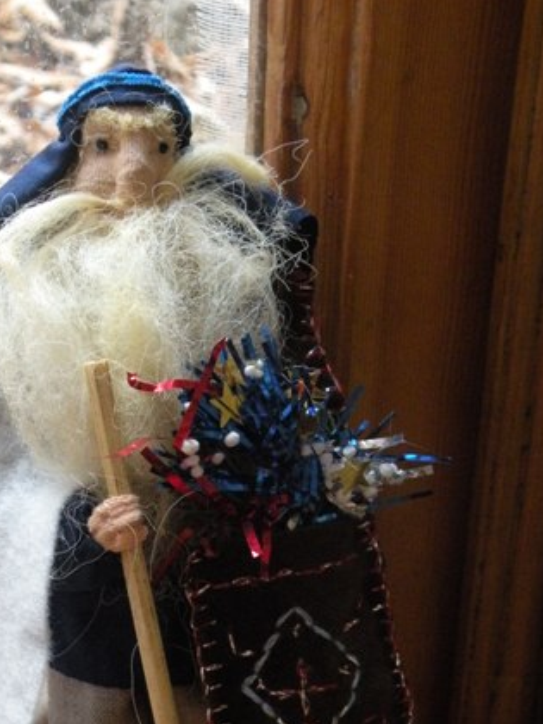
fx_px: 1339
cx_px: 172
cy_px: 538
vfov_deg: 29.8
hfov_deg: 22.8
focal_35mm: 64
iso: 400
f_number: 3.2
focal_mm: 7.4
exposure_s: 1/28
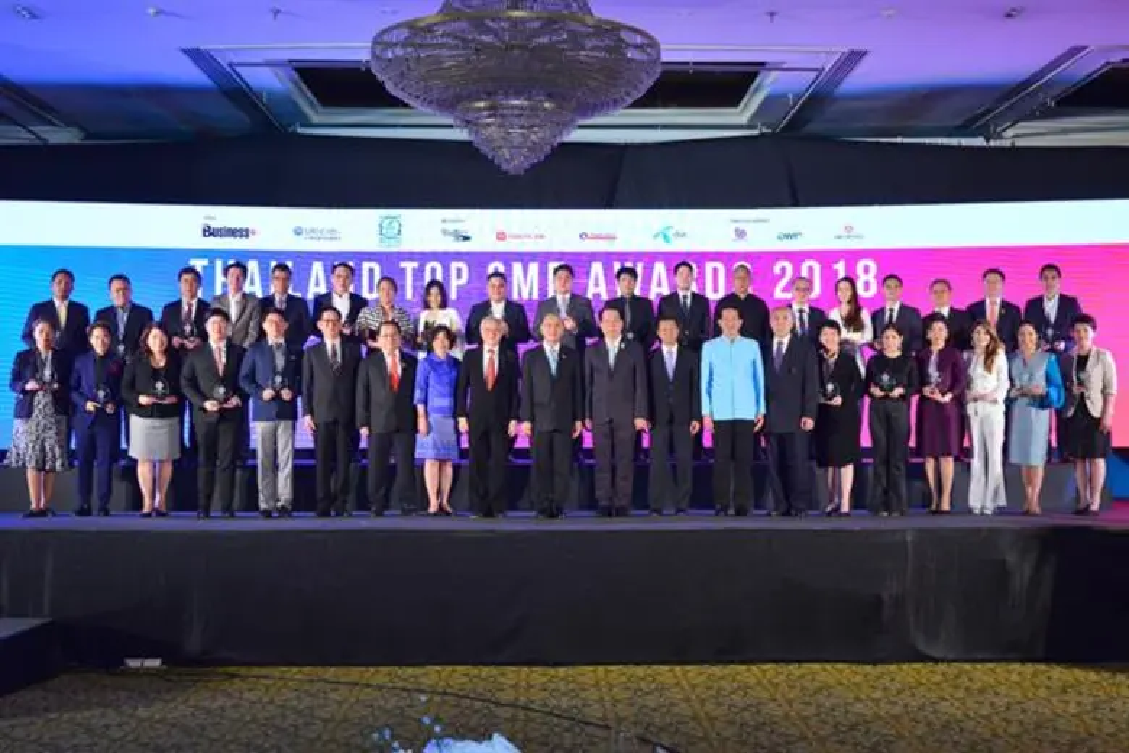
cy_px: 376
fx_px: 1192
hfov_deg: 50.7
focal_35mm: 38
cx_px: 564
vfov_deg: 35.1
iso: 1600
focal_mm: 38
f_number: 5.6
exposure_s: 1/125
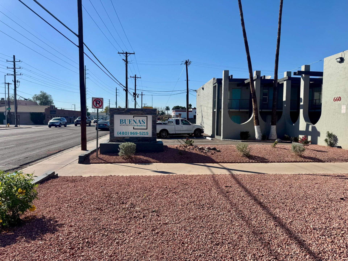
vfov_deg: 56.8
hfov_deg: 71.6
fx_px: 241
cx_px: 174
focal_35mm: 24
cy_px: 130
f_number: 1.78
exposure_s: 1/6410
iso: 80
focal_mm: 6.76
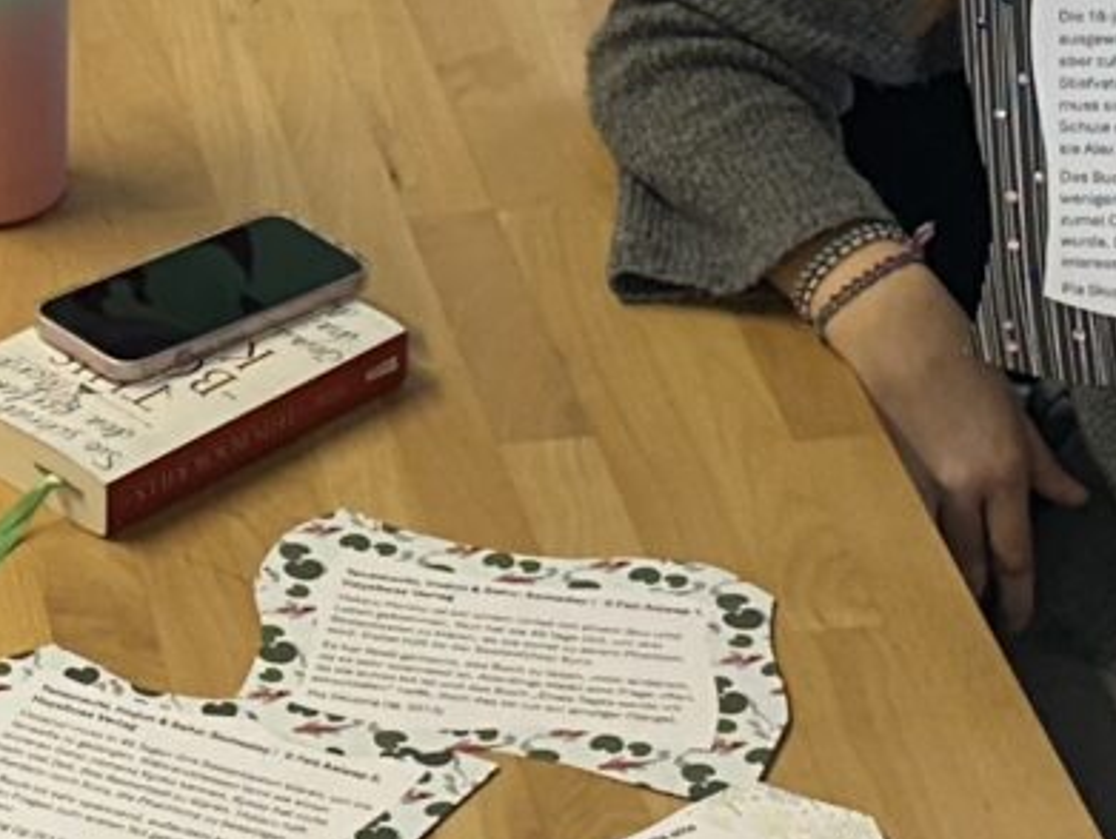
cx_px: -11
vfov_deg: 9.5
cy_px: 585
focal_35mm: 157
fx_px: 5066
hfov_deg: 12.4
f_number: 1.78
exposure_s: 1/100
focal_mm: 6.86
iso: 100
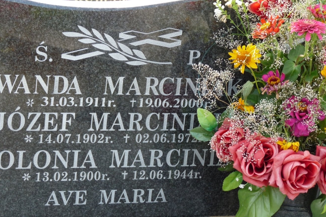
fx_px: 1078
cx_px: 133
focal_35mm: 119
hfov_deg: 17.2
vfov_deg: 11.5
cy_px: 117
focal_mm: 16.7
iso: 100
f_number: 3.4
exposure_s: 1/80
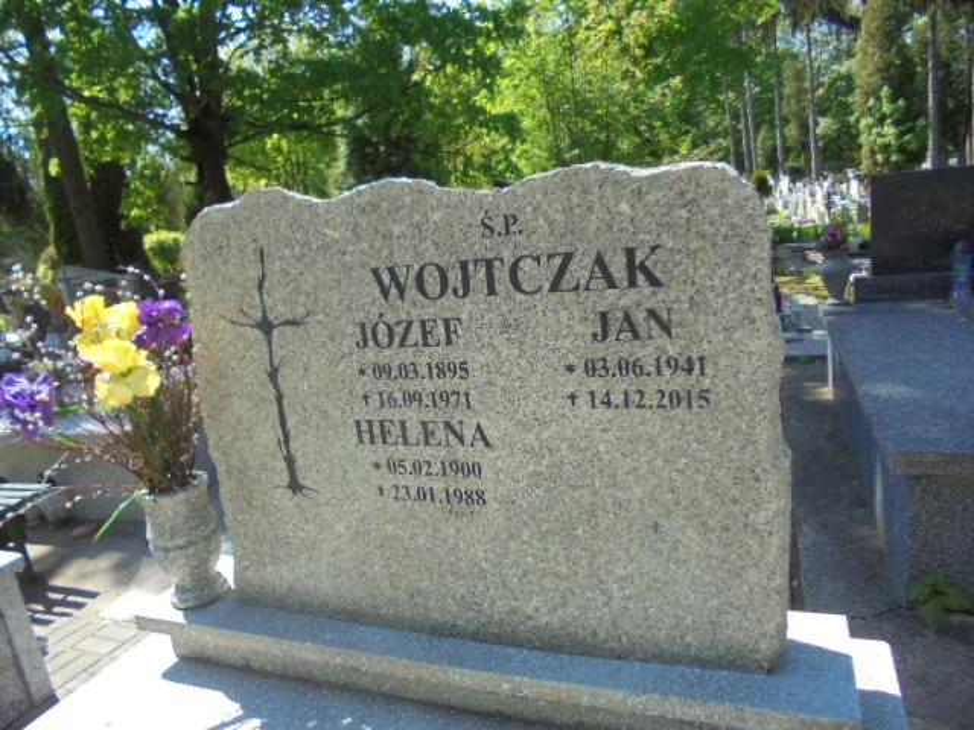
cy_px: 365
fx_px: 732
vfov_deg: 53.1
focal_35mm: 26
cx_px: 487
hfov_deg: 67.3
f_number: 3.5
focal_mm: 4.6
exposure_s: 1/400
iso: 100
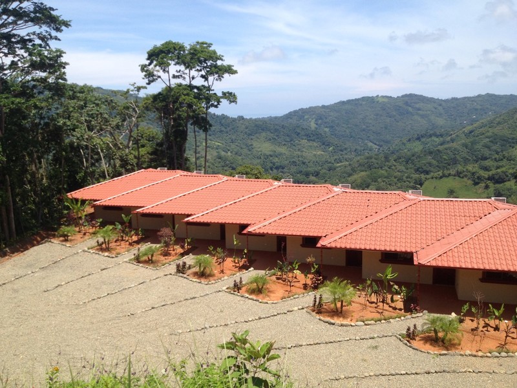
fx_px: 523
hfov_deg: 52.6
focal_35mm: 35
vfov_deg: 40.7
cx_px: 258
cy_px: 194
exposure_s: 1/1453
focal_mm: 4.28
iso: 50
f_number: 2.4
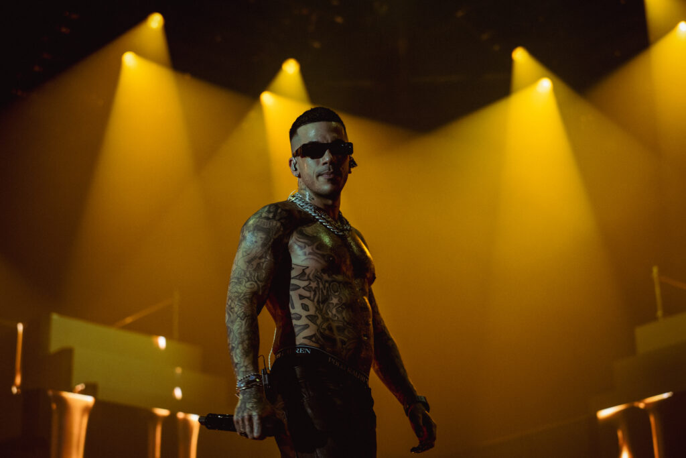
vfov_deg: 19.5
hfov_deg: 28.8
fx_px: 1334
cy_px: 229
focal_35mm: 70
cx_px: 343
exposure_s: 1/320
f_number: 3.5
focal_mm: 70
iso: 800
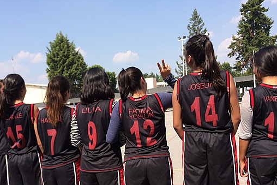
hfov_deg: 50.7
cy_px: 129
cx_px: 130
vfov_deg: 34.6
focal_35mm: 38
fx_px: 292
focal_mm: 4.15
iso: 32
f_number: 2.2
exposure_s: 1/1414
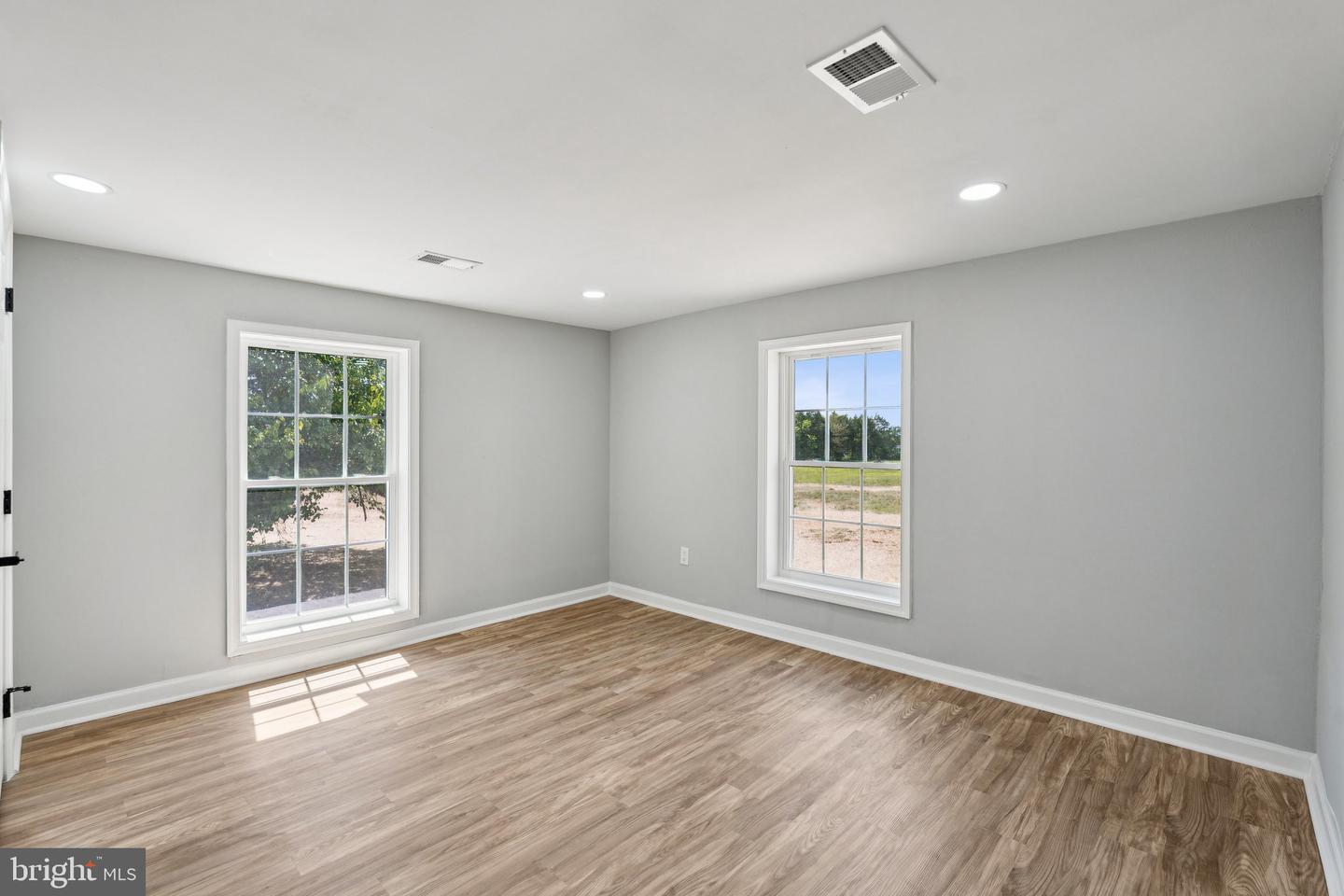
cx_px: 672
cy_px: 448
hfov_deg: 95.0
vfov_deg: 72.1
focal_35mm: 16
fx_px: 616
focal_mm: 16.5
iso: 125
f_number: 6.3
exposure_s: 1/25
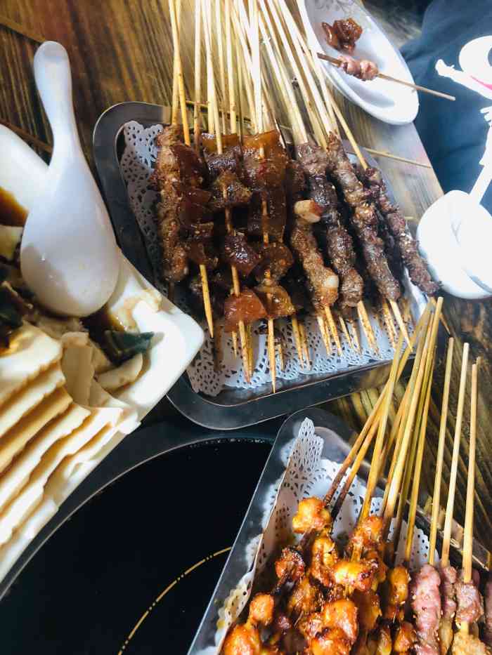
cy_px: 328
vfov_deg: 63.4
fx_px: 531
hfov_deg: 49.8
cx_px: 246
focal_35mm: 28
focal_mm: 4
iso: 64
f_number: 1.8
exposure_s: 1/17
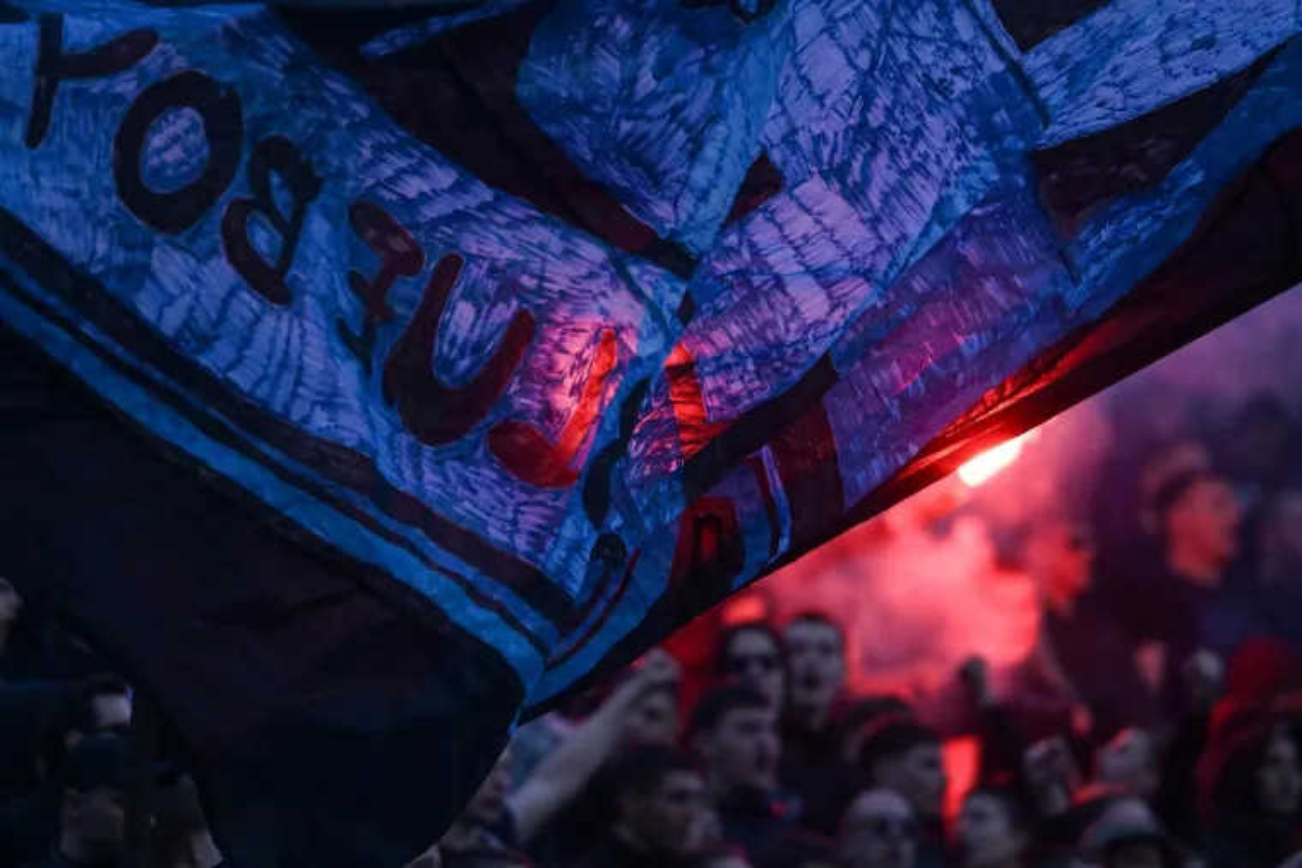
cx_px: 651
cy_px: 434
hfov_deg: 3.4
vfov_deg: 2.3
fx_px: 21703
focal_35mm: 600
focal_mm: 400
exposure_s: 1/6400
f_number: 2.8
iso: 3200
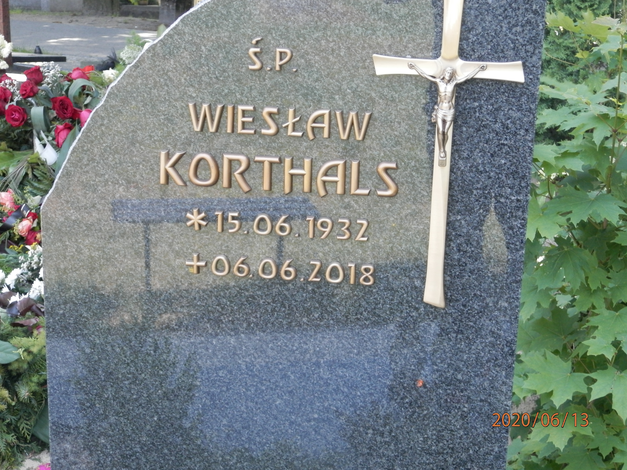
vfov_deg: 26.6
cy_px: 235
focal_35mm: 55
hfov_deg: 34.9
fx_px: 996
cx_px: 314
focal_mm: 9.9
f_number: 3.8
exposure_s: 1/100
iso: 200
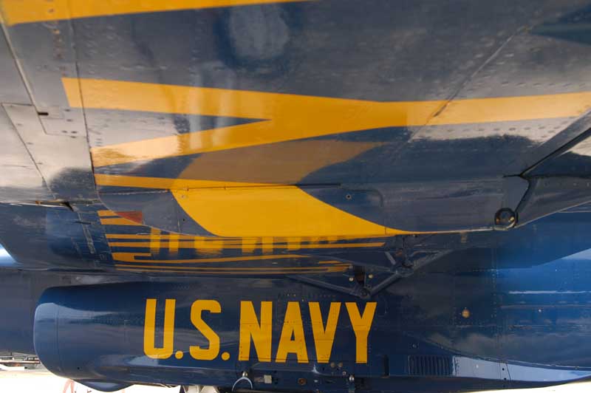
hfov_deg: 53.2
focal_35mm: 36
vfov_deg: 36.8
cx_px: 296
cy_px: 196
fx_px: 590
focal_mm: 24
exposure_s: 1/125
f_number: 5.6
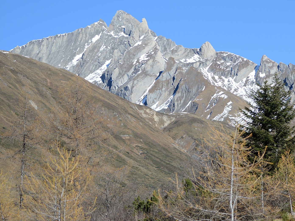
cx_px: 248
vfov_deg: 11.1
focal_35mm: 133
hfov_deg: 14.7
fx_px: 1133
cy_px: 64
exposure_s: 1/800
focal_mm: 80
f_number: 4.5
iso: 100
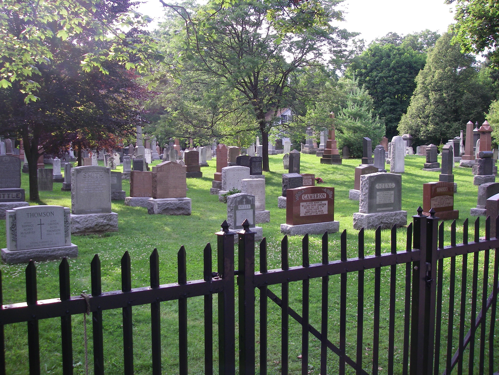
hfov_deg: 49.0
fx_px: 548
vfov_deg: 37.7
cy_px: 188
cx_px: 250
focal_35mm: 38
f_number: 3.3
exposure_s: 1/125
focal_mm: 6.3
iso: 64
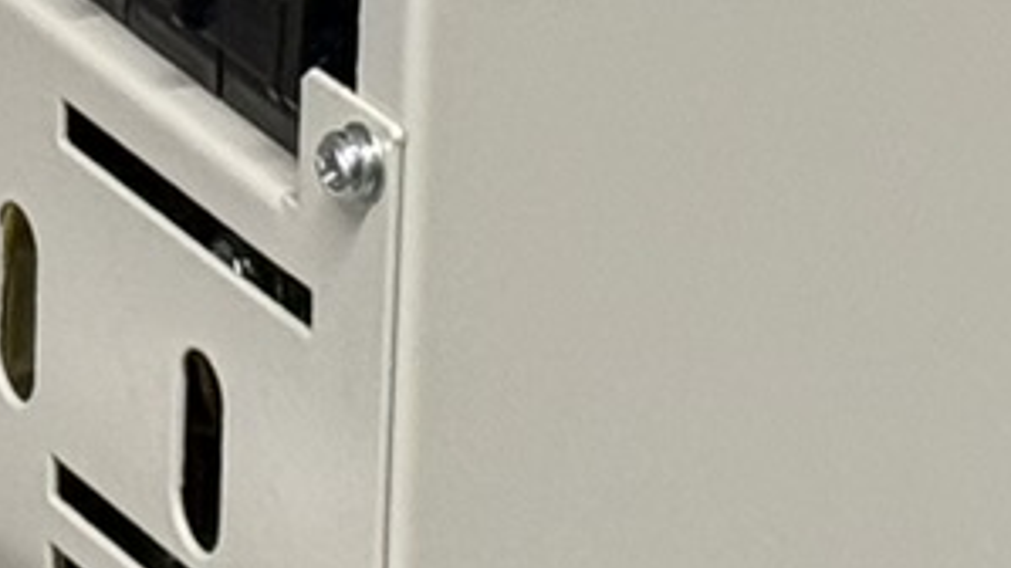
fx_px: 9595
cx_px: -14
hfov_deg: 6.0
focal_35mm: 358
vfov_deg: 3.4
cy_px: 311
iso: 160
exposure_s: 1/50
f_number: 1.78
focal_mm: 6.76
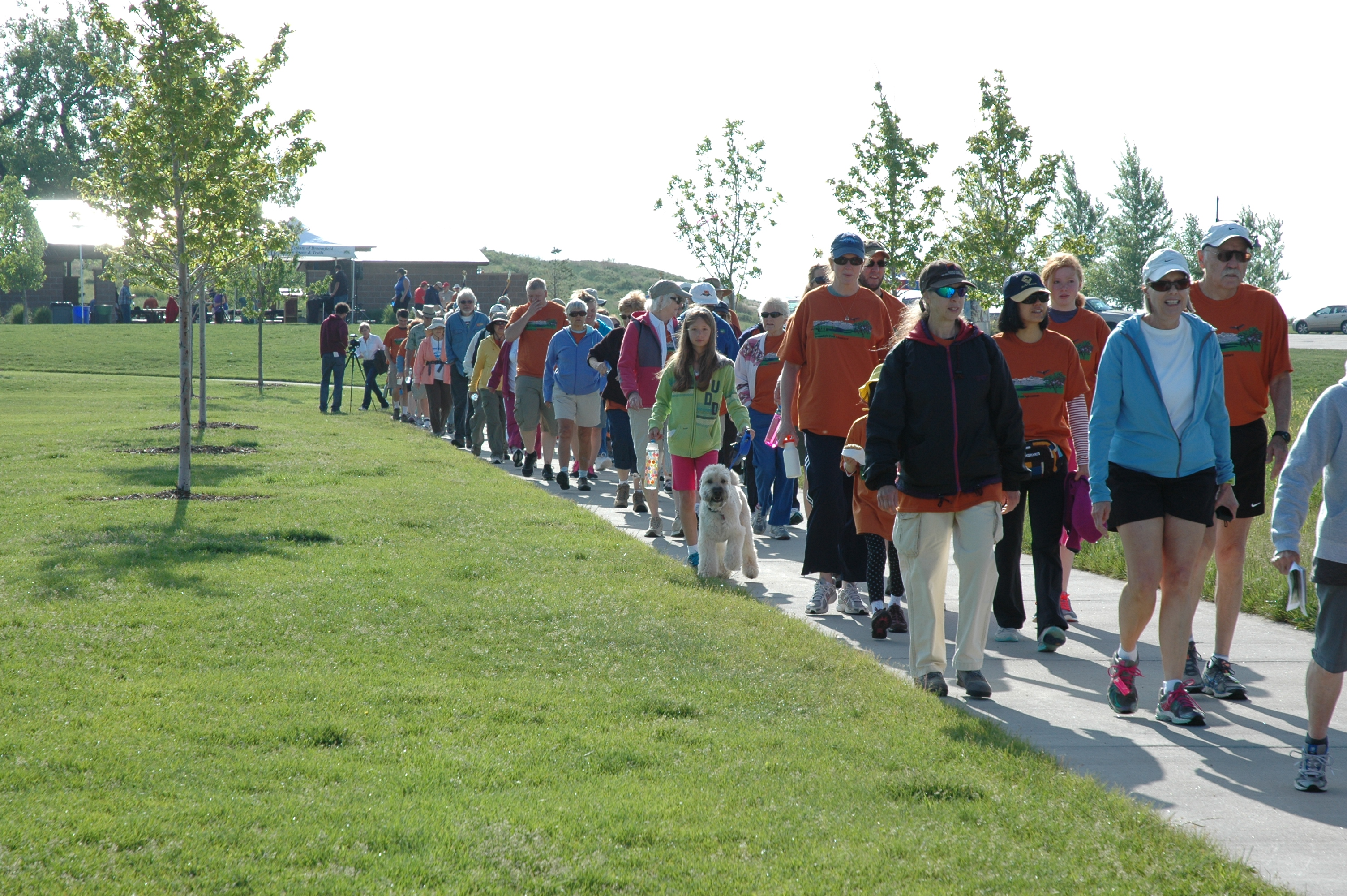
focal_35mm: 93
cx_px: 674
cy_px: 448
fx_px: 3477
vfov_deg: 14.7
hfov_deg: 21.9
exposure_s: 1/250
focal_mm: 62
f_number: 8
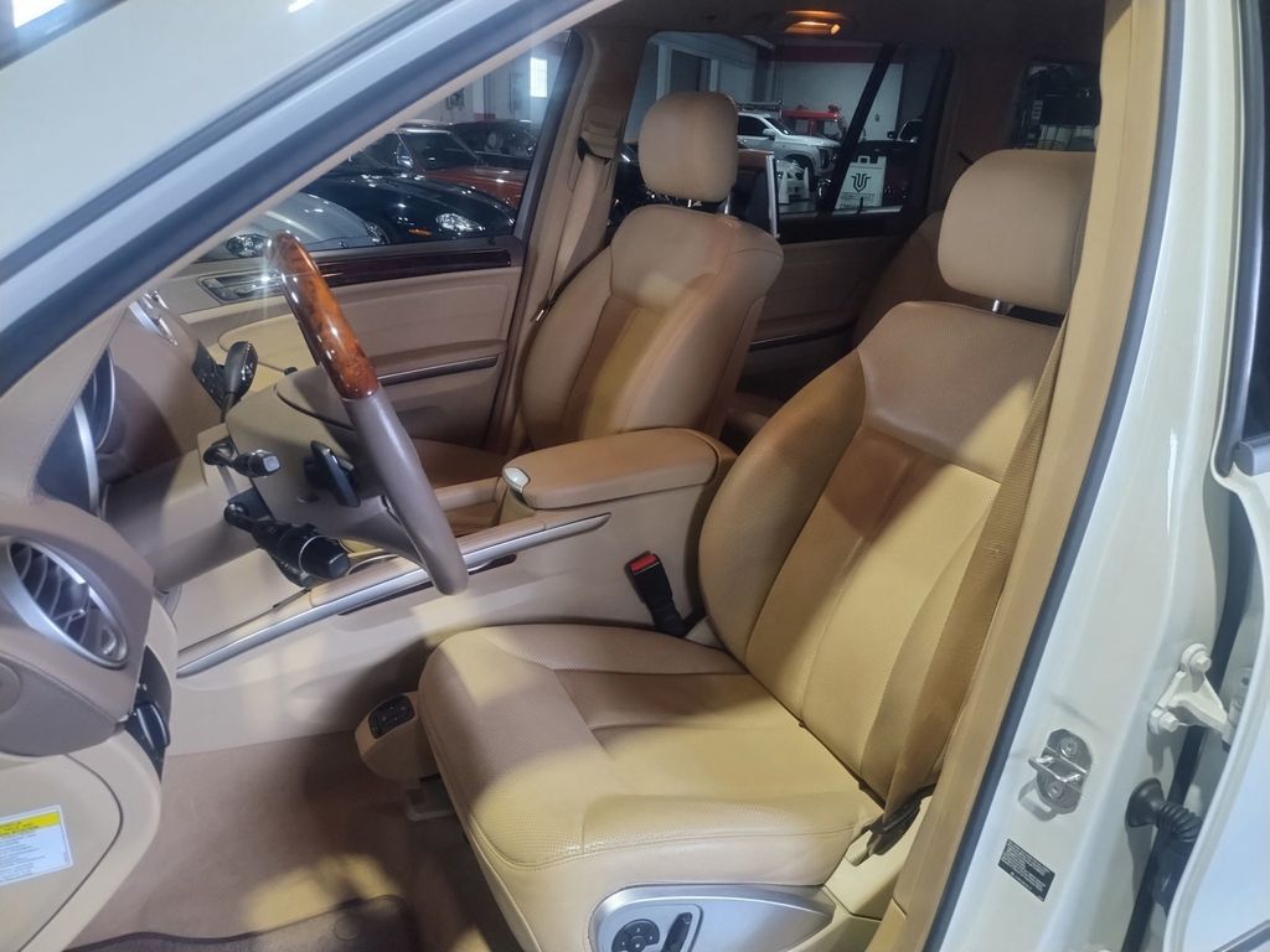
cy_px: 476
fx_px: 917
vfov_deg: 54.9
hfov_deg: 69.4
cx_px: 635
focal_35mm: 25
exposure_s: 1/40
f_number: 1.7
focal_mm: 4.71
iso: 116
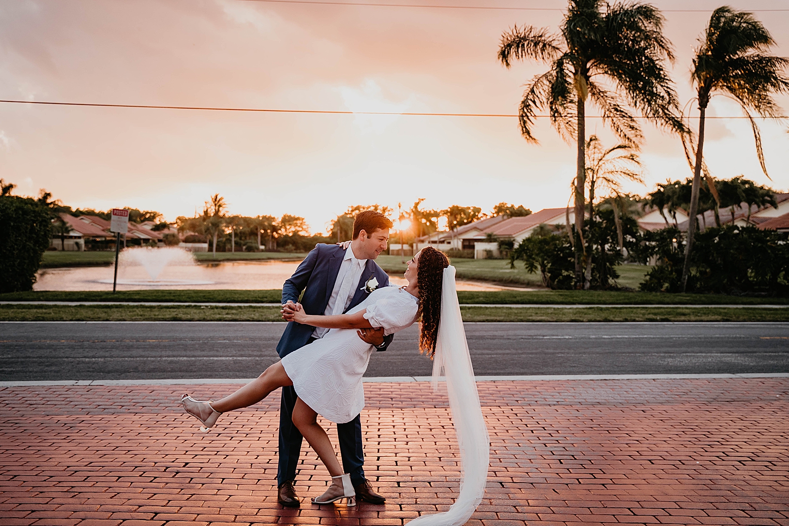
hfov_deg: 50.7
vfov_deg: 35.1
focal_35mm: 38
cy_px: 263
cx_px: 394
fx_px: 833
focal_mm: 38
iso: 640
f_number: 2.8
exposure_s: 1/400
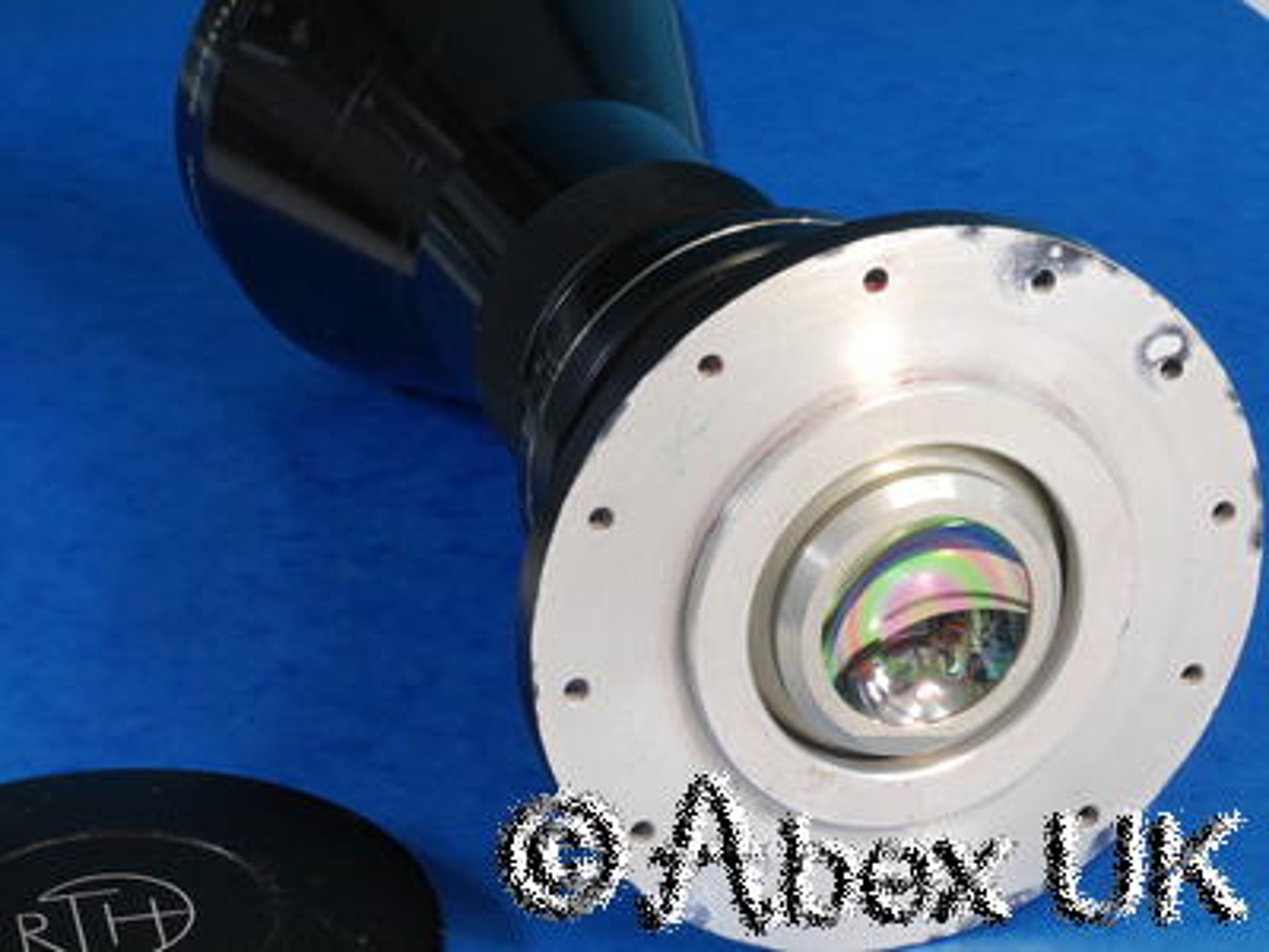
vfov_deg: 12.1
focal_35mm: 122
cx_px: 634
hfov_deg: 16.1
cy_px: 476
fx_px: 4472
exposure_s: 1/1.6
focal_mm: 61
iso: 800
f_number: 22
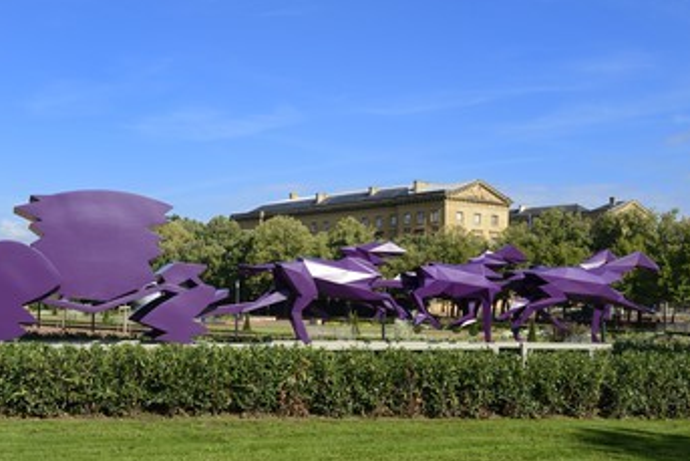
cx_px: 306
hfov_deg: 40.3
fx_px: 940
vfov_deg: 27.5
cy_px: 268
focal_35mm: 49
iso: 200
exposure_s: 1/200
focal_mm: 40
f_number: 14
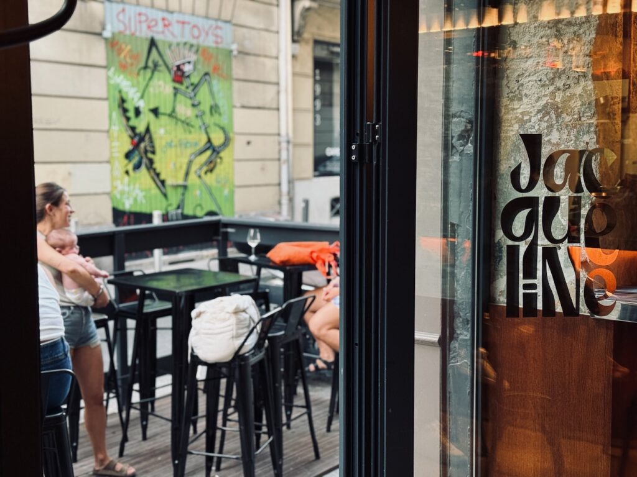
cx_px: 318
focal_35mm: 48
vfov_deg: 30.3
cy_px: 238
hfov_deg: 39.7
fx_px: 883
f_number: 1.78
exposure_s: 1/33
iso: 320
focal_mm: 6.76
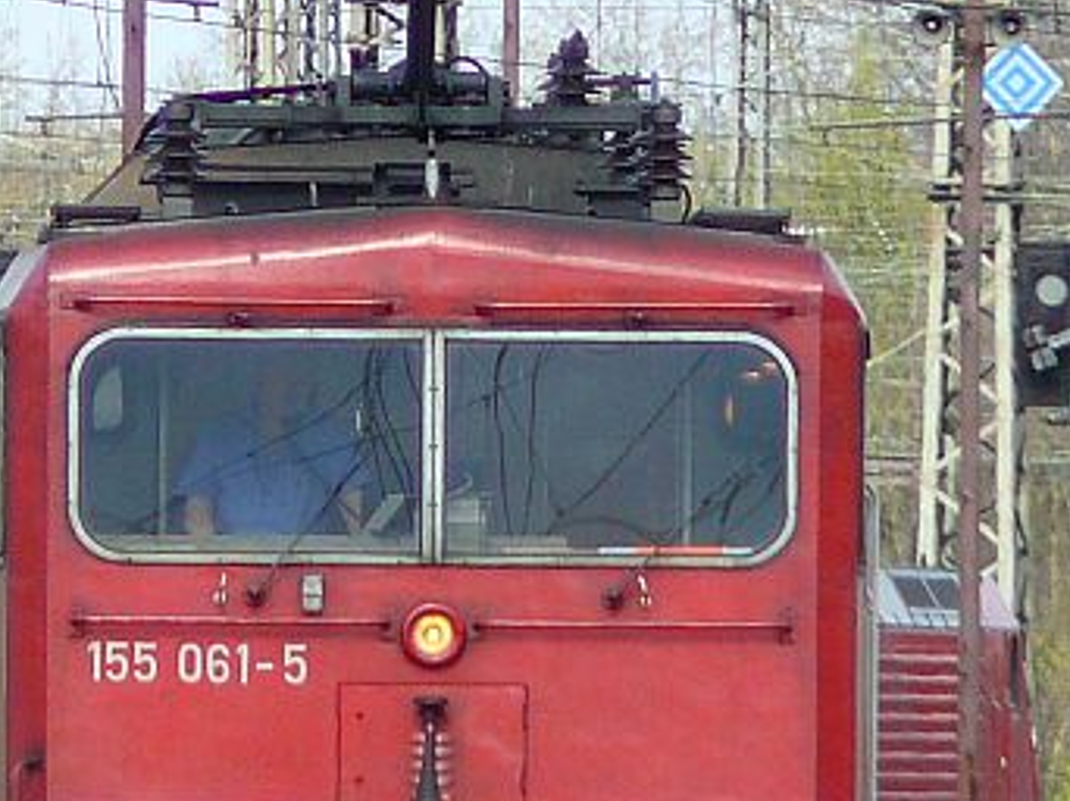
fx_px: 46889
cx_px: 623
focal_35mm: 1518
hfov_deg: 1.3
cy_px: 513
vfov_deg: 1.0
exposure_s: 1/500
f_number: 3.6
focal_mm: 72
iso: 100
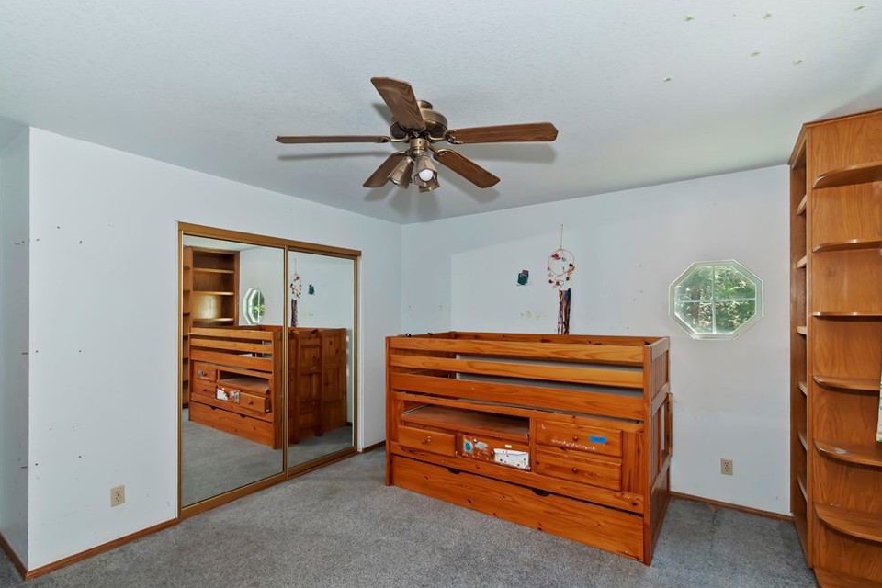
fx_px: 392
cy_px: 309
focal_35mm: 16
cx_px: 438
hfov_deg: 96.7
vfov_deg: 73.7
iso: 400
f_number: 8
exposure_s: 1/30
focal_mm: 10
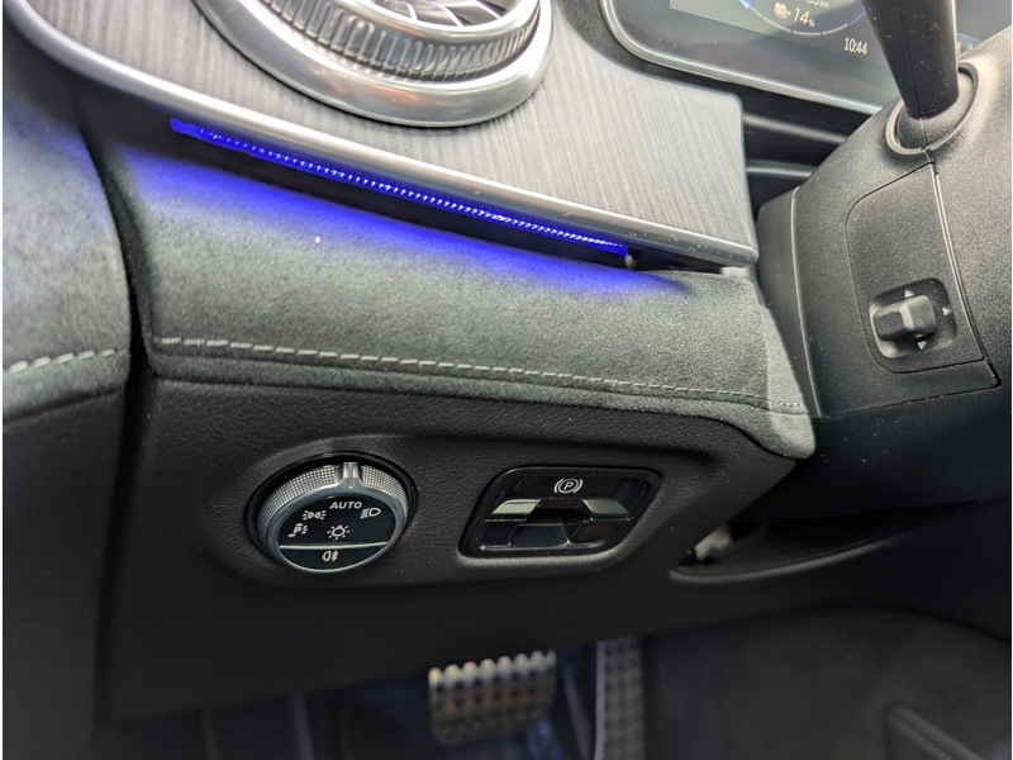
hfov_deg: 71.6
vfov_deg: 56.8
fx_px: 702
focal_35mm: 24
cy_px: 380
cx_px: 506
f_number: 1.68
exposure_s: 1/23.8
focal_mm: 6.9
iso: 39
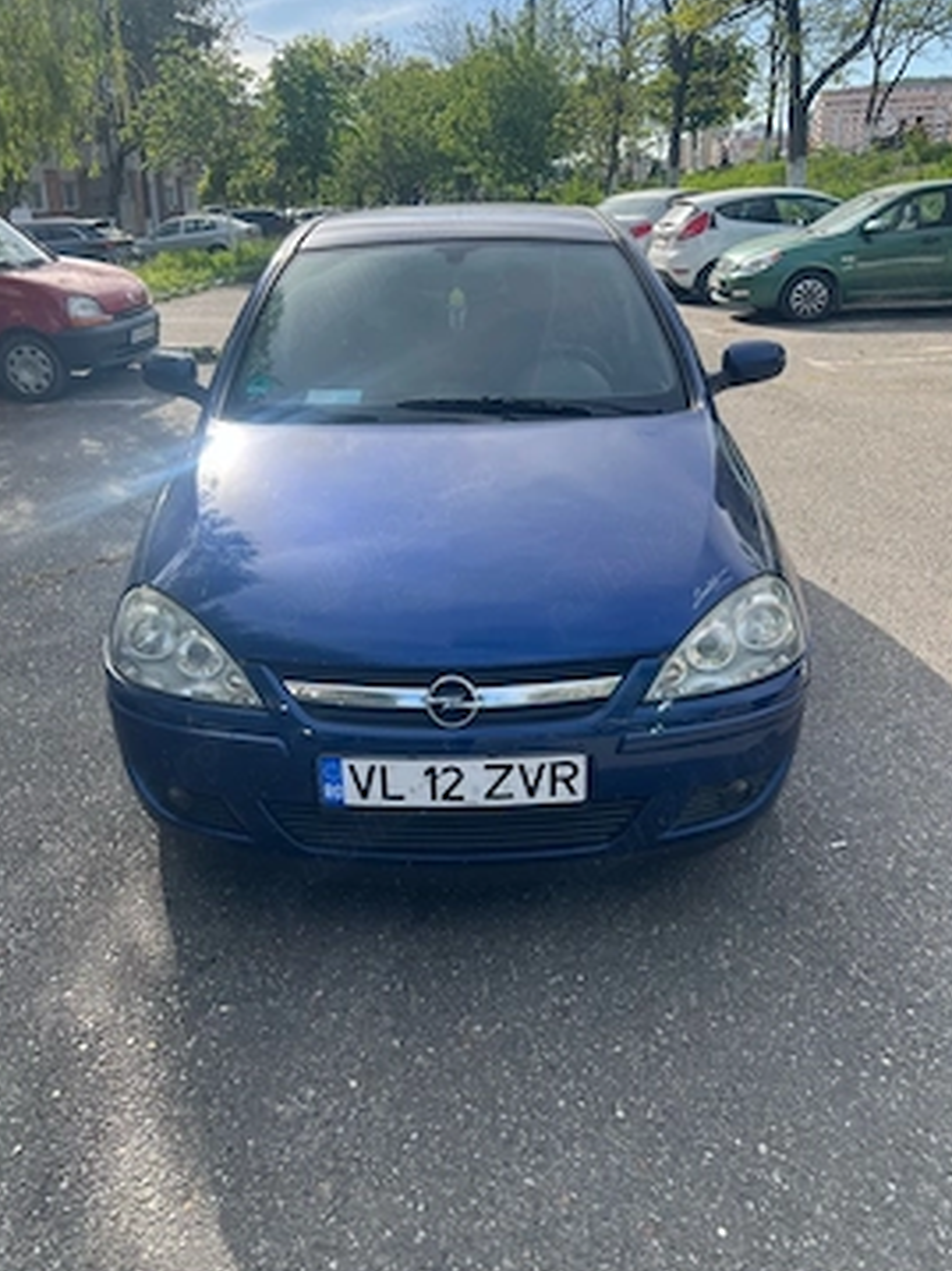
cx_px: 453
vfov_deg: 61.6
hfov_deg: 48.2
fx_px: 1064
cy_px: 588
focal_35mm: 29
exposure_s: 1/1395
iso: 50
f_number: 1.5
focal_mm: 5.7
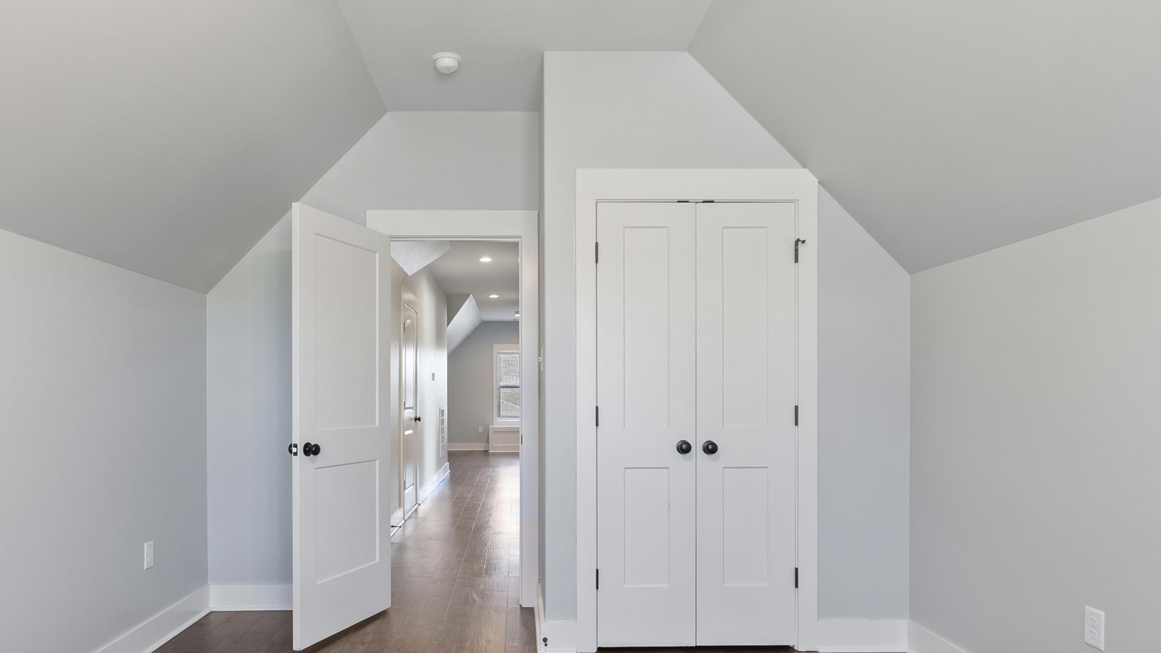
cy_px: 387
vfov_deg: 49.2
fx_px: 708
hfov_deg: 78.5
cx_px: 521
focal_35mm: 23
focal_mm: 16
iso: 640
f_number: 9
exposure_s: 1/5
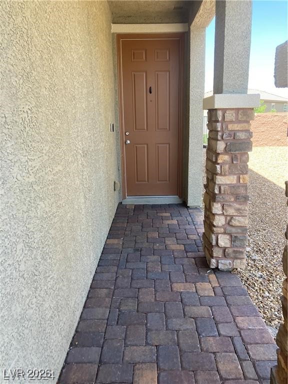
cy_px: 192
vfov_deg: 63.4
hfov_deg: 49.7
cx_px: 144
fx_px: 311
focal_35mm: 28
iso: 20
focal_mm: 3.99
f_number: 1.8
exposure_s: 1/126
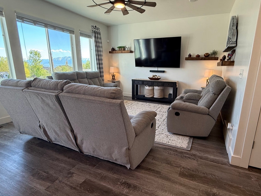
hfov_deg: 84.4
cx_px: 145
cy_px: 99
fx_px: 143
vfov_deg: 68.7
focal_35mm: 19
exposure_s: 1/120
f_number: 2.2
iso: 125
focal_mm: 2.22
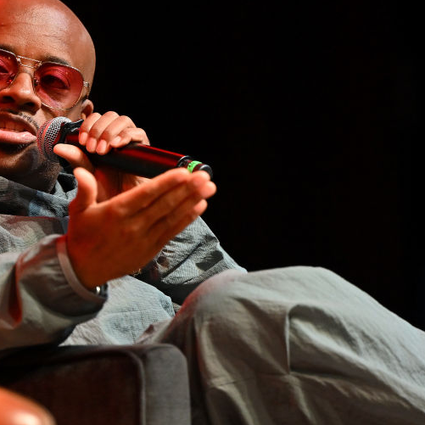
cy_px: 220
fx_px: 7237
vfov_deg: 3.4
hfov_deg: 3.4
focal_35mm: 521
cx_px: 173
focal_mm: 200
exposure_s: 1/160
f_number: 2.8
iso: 1000
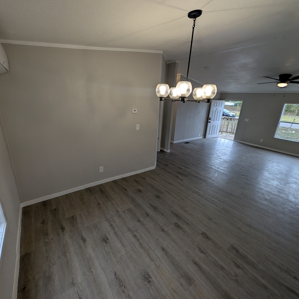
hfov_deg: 91.1
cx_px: 149
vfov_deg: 91.1
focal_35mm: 15
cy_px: 150
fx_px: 147
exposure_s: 1/120
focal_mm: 2.23
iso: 77
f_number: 1.95
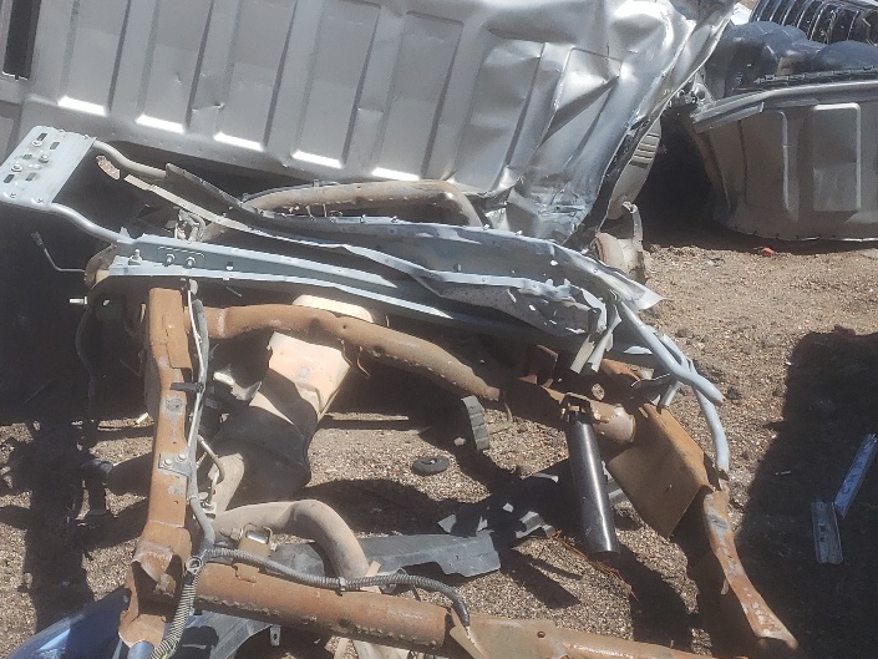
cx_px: 214
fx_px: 1497
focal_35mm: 59
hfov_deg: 32.1
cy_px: 199
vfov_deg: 24.7
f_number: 1.5
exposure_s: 1/2000
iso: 50
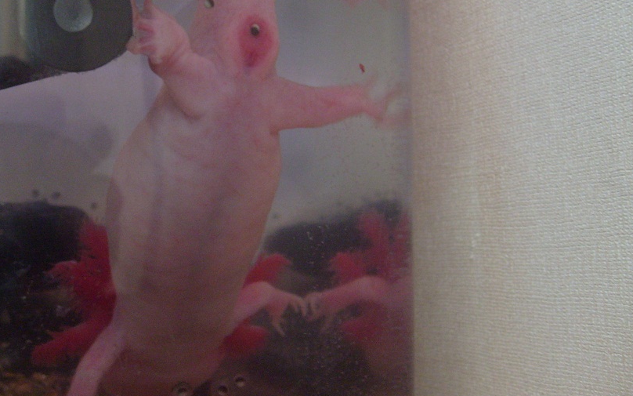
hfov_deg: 42.5
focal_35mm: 47
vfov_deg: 27.3
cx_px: 269
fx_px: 811
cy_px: 132
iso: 200
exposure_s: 1/2
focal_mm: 5.8
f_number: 2.8
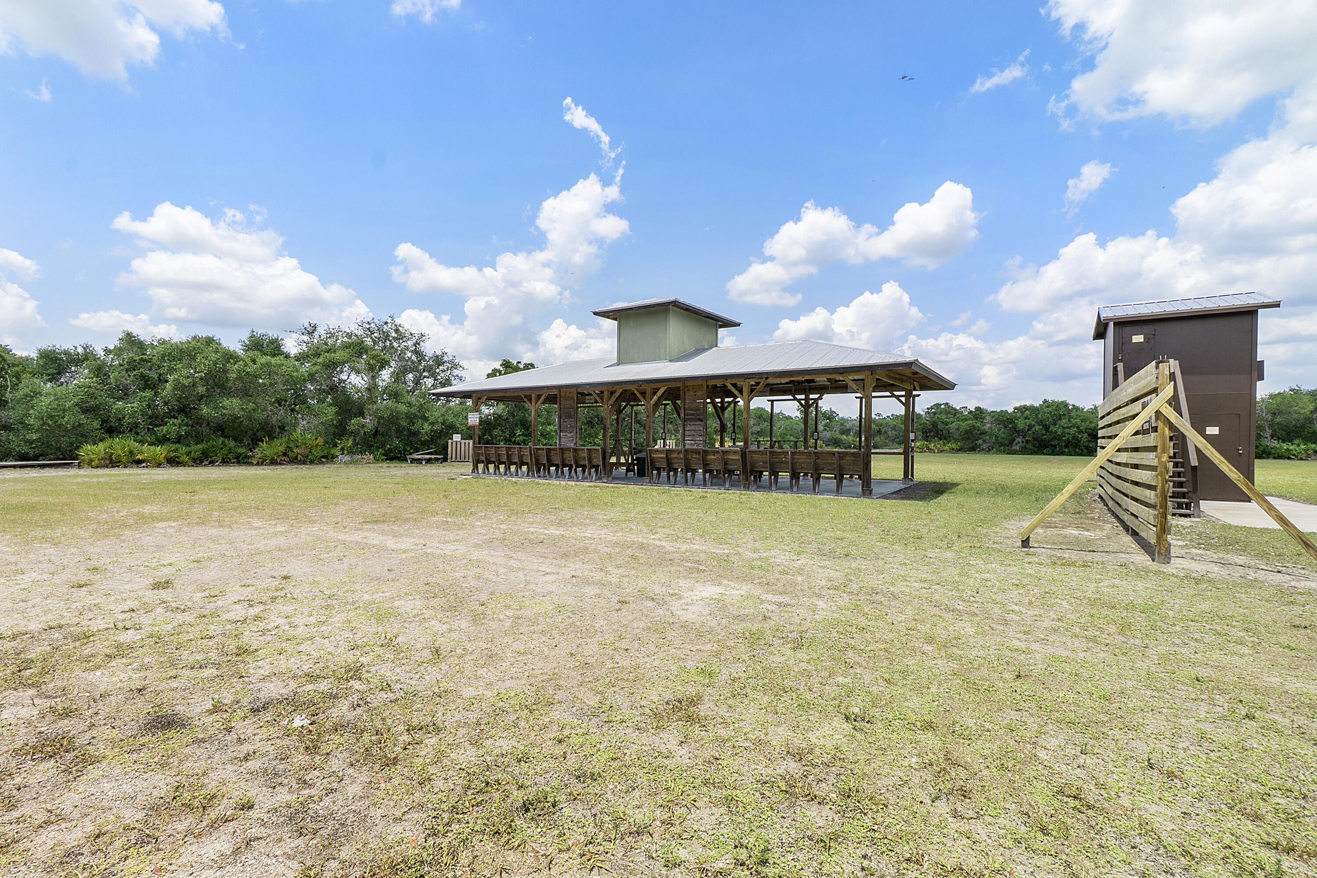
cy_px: 439
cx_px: 658
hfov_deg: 100.4
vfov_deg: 77.3
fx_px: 549
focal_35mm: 15
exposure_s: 1/250
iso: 100
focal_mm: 10
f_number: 11
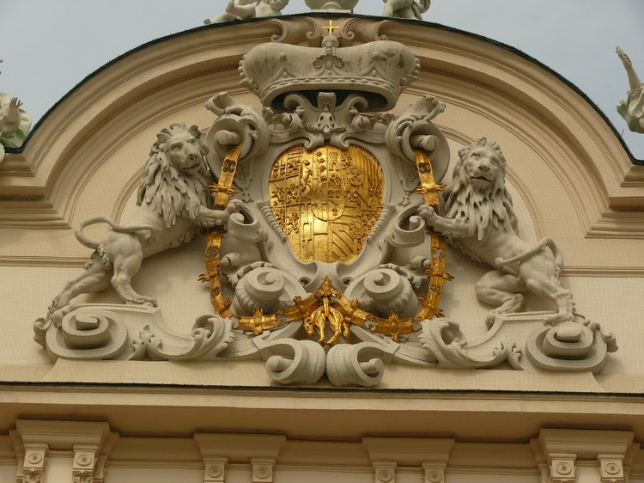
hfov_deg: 19.1
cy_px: 242
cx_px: 322
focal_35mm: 103
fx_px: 1916
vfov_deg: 14.4
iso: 100
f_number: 5.6
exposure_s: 1/320
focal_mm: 21.8
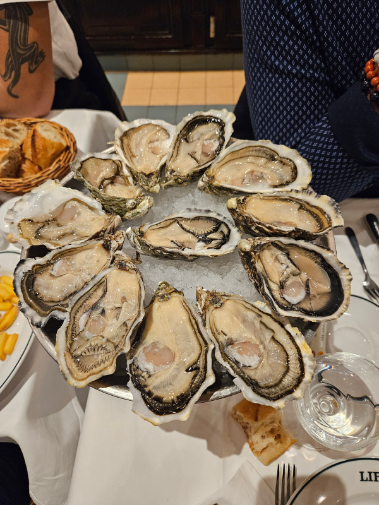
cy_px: 252
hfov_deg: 58.9
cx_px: 190
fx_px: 336
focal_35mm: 23
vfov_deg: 73.9
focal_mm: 5.4
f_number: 1.8
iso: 640
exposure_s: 1/100
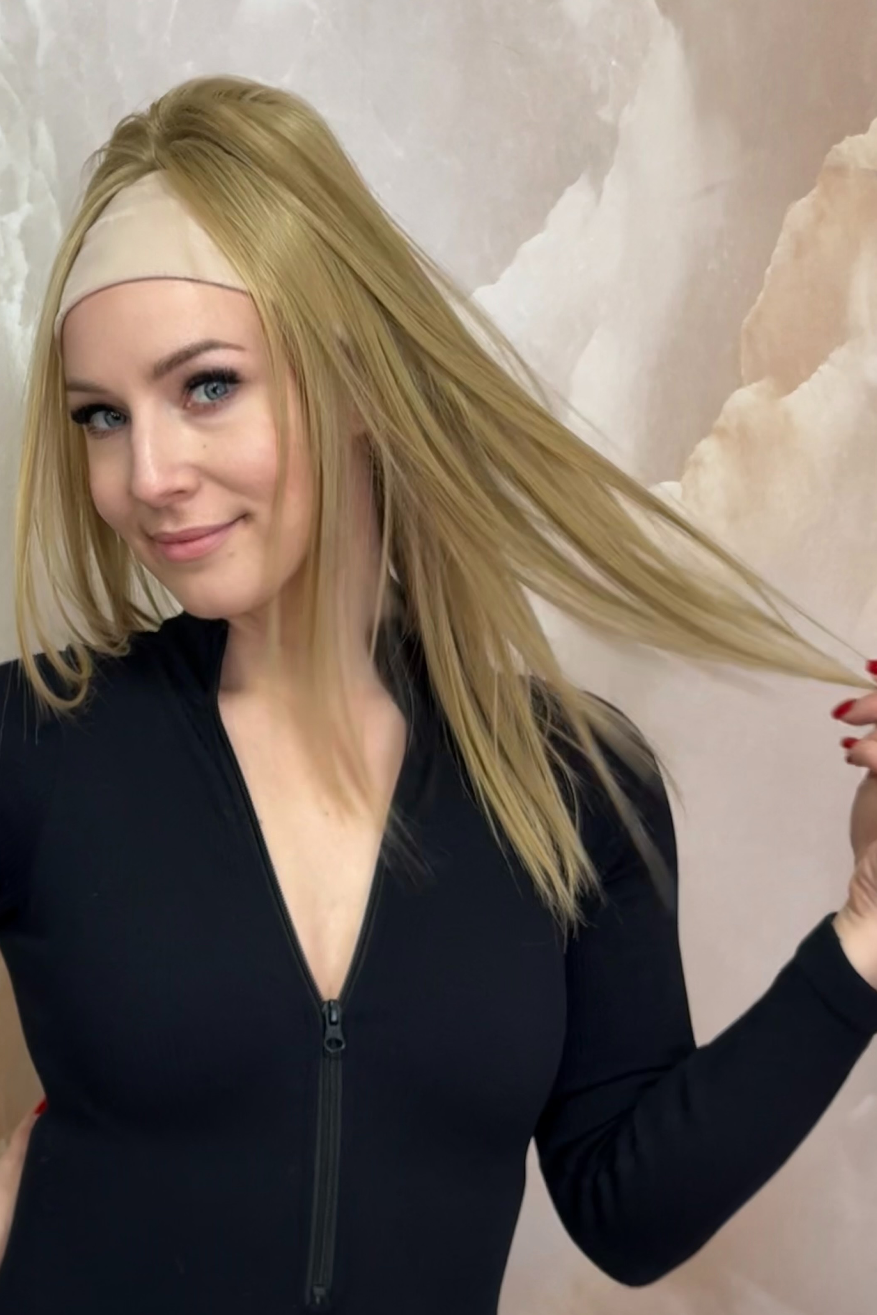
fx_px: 2338
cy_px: 631
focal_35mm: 64
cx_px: 329
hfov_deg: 21.2
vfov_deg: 31.4
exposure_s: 1/84
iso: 80
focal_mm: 6.76
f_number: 1.78
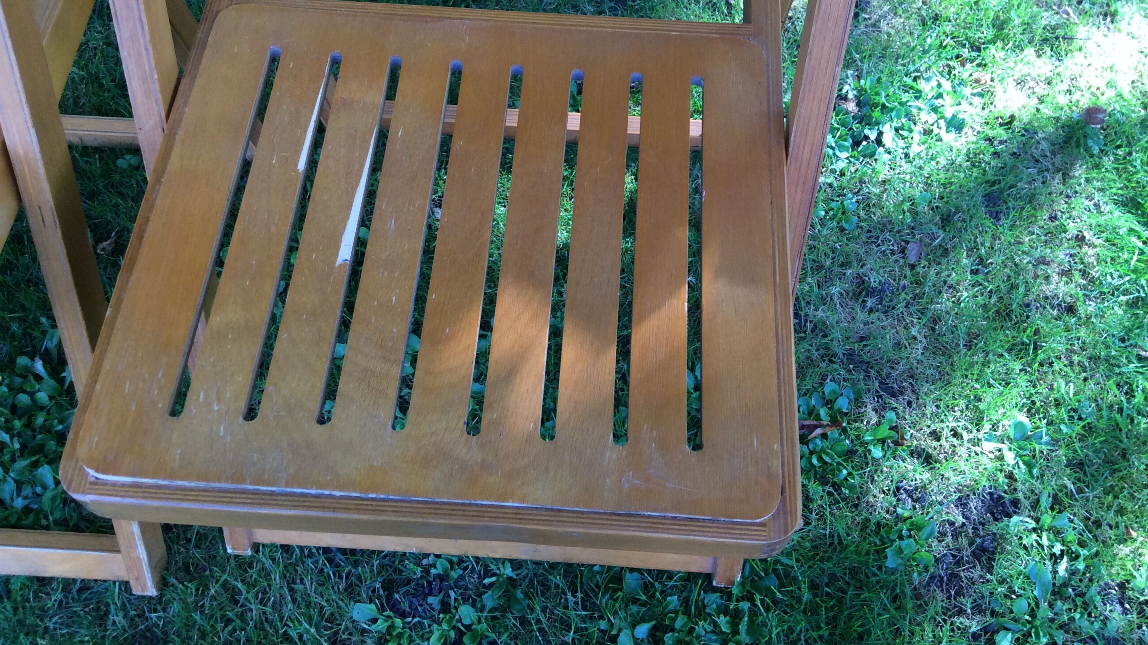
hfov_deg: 56.6
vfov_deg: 33.6
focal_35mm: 35
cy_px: 257
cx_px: 575
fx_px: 1065
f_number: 2.4
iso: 64
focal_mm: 3.3
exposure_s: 1/100
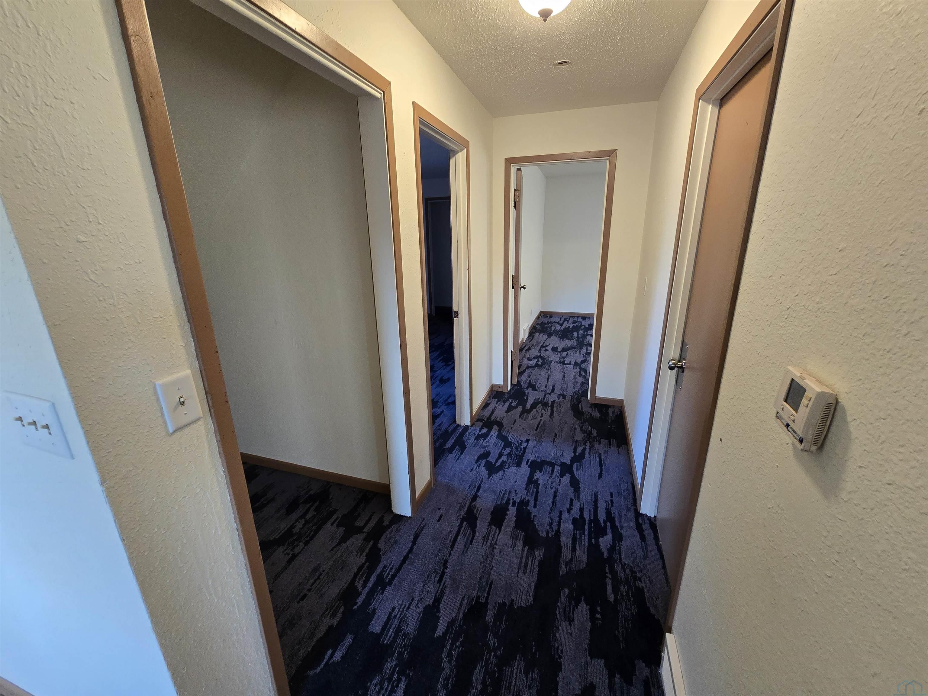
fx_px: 349
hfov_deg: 106.2
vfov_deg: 89.9
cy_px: 348
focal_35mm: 13
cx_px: 464
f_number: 2.2
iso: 320
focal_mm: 2.2
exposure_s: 1/60
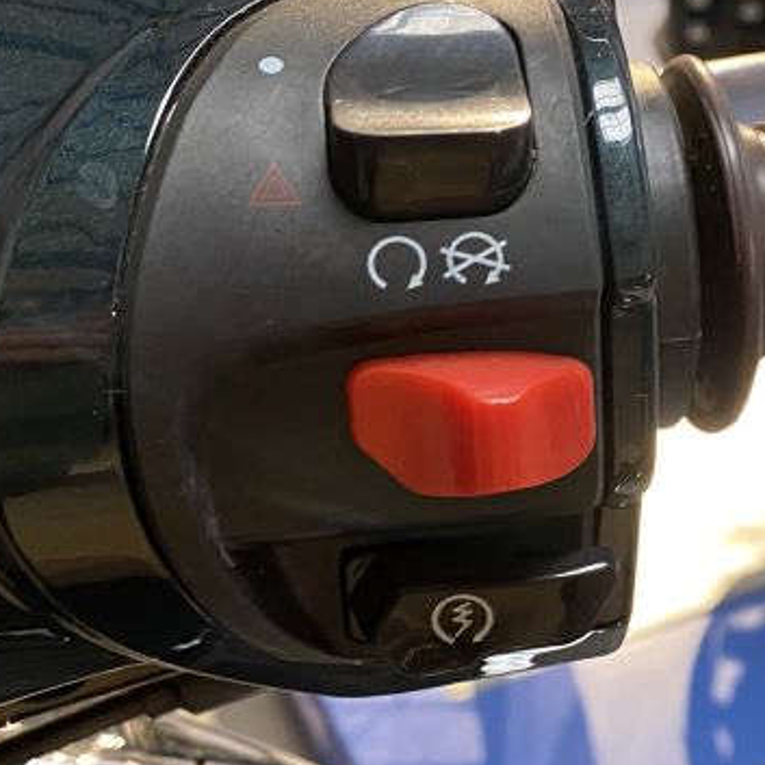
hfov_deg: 24.2
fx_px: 1725
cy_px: 330
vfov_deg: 25.0
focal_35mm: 69
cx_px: 704
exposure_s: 1/50
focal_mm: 4.25
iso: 320
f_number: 1.8
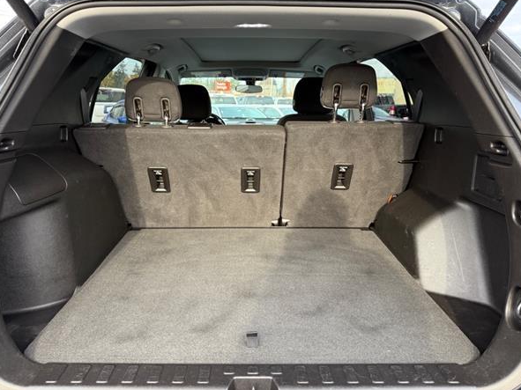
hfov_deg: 67.3
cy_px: 184
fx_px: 391
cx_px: 251
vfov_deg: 53.0
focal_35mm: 26
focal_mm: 6.76
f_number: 1.78
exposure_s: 1/243
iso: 160
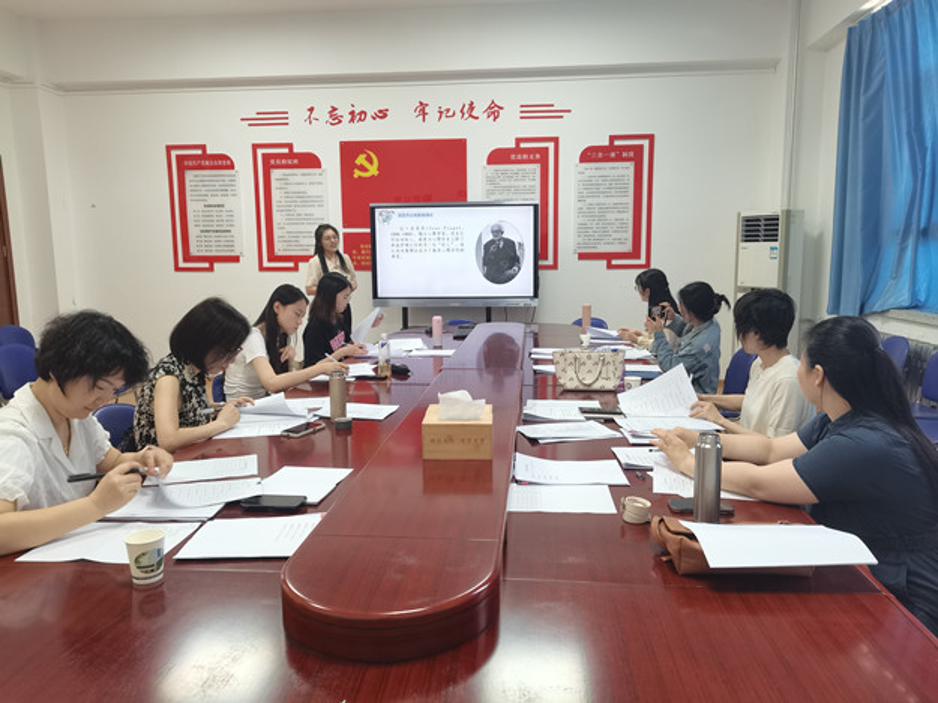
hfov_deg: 67.3
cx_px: 469
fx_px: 704
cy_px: 352
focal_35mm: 26
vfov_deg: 53.0
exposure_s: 1/50
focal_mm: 5.58
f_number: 1.8
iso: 160
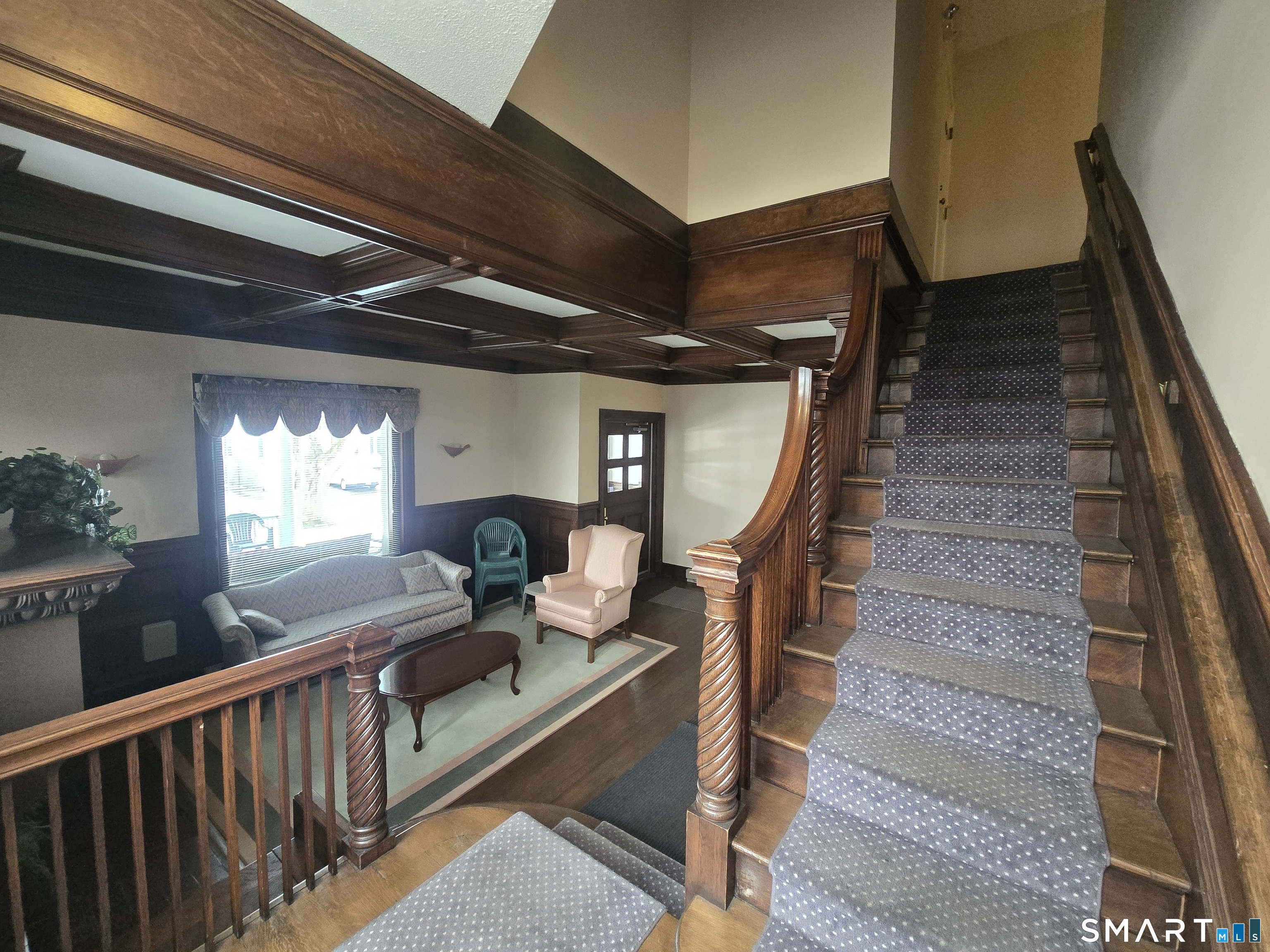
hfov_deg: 106.2
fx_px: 477
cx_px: 635
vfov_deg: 89.9
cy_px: 476
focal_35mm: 13
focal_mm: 2.2
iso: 800
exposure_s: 1/60
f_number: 2.2
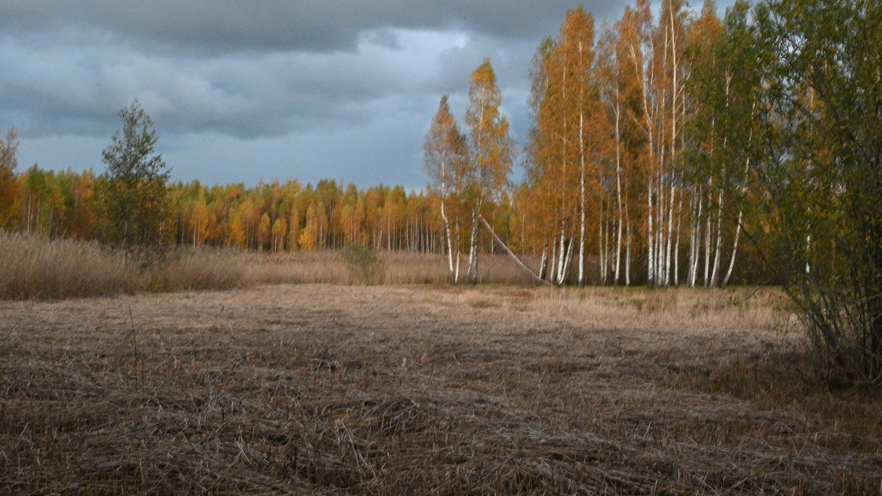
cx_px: 498
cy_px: 188
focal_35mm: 70
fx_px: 1637
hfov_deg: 30.1
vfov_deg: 17.2
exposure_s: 1/30
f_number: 20
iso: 8000
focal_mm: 52
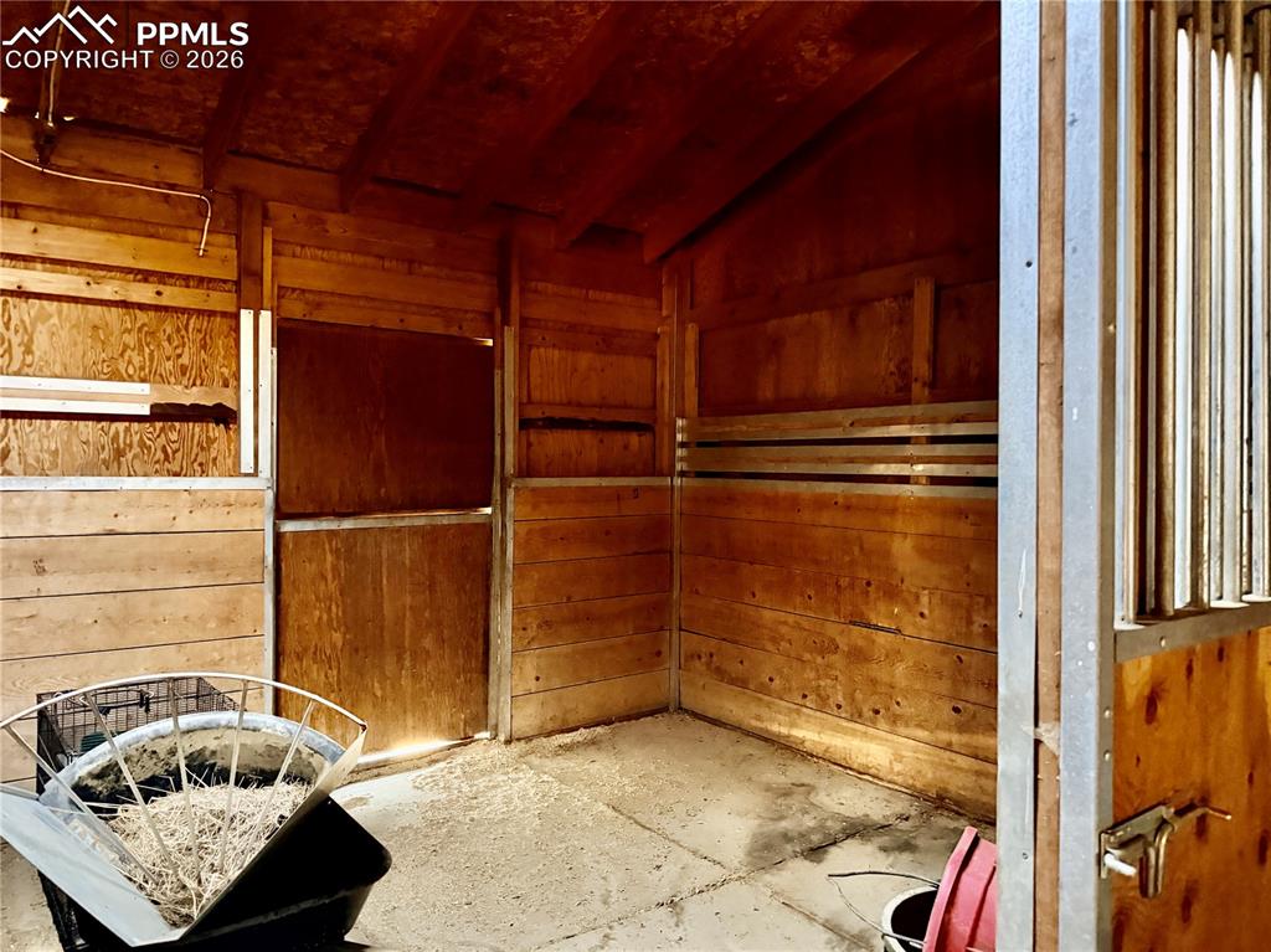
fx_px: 881
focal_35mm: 24
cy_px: 476
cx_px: 636
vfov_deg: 56.8
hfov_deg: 71.6
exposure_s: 1/26
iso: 1600
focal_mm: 6.76
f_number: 1.78
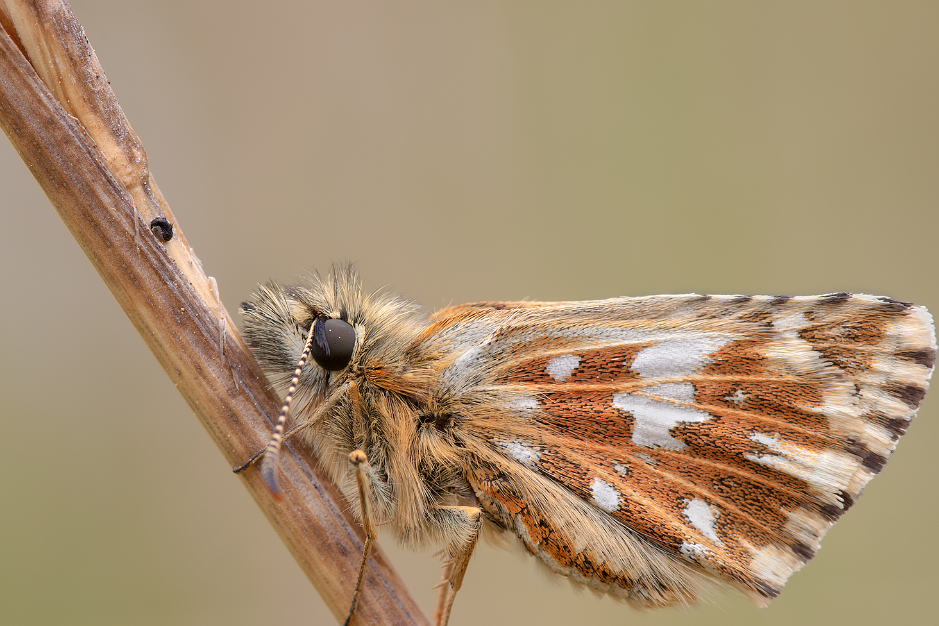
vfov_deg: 7.1
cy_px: 369
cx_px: 432
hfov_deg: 10.6
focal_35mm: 194
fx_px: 5050
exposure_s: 1/20
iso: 100
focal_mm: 105
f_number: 16
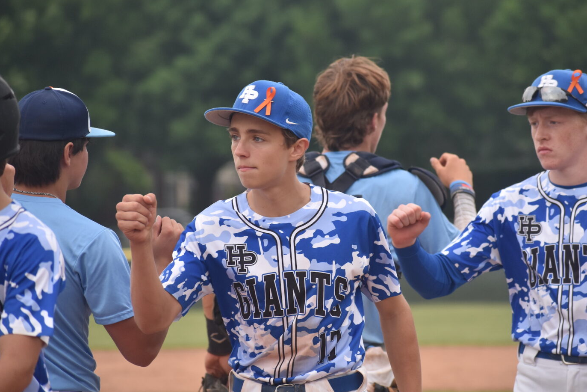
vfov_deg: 4.7
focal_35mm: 294
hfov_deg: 7.0
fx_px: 4787
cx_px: 320
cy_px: 208
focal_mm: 175
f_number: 5
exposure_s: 1/1000
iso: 640
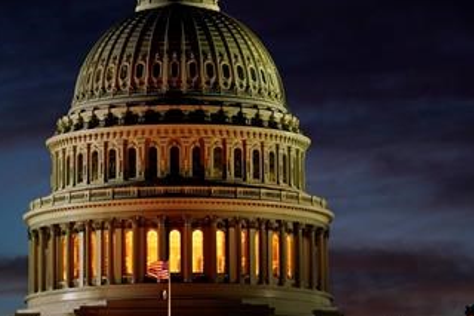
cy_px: 102
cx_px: 236
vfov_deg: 4.4
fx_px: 4119
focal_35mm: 313
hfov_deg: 6.6
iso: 400
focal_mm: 154
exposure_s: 1/25
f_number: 2.8
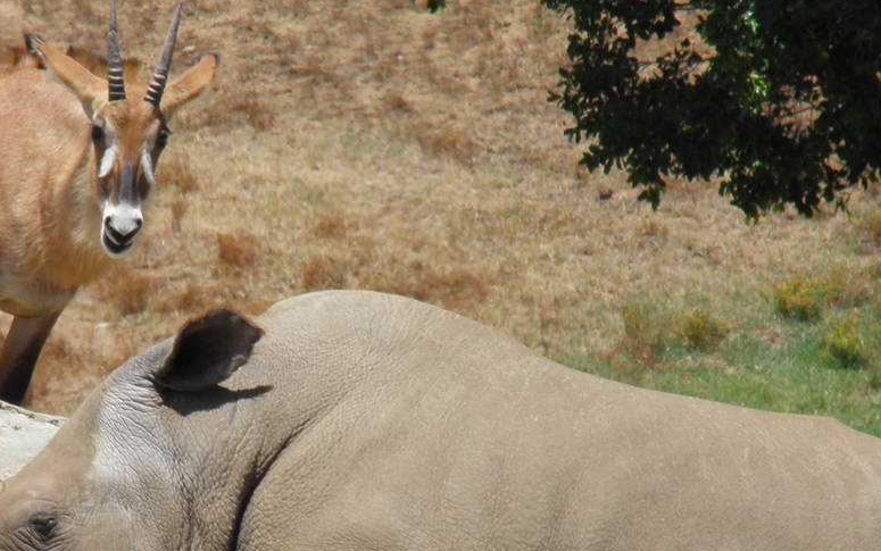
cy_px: 419
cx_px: 264
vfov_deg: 1.3
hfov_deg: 2.1
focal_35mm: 1017
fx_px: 24427
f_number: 5.8
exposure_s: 1/320
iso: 50
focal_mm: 83.4
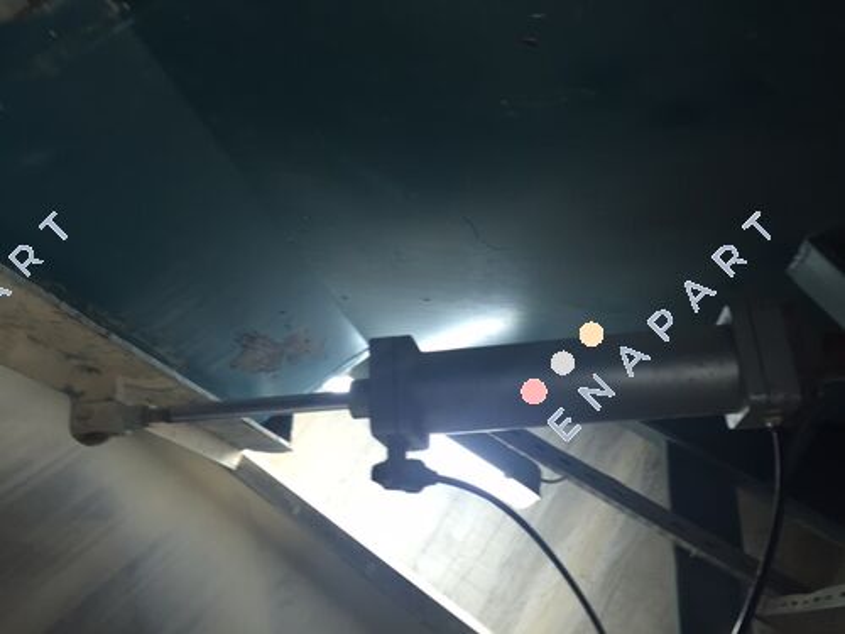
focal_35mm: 29
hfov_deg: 61.7
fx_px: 708
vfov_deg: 48.2
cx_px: 422
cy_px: 317
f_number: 2.2
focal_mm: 4.15
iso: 100
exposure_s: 1/33
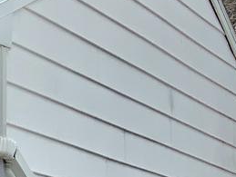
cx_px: -496
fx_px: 1563
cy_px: 307
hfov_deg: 7.5
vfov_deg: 6.4
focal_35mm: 229
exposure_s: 1/1055
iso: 16
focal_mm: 3
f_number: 1.8
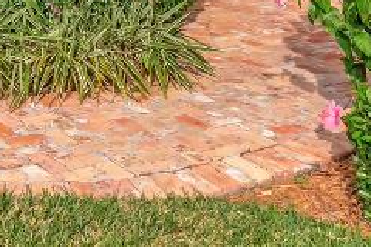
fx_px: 742
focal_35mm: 72
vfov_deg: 16.9
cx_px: -70
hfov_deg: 25.3
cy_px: -140
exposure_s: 1/2000
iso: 500
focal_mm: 10
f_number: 8
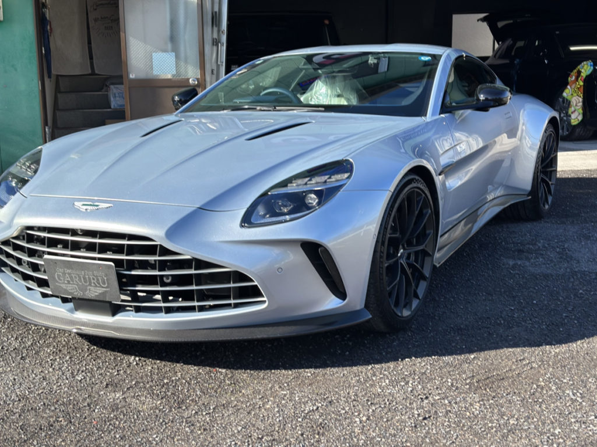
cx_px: 298
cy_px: 224
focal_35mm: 48
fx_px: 828
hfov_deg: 39.7
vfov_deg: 30.3
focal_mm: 6.86
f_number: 1.78
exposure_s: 1/2469
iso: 80
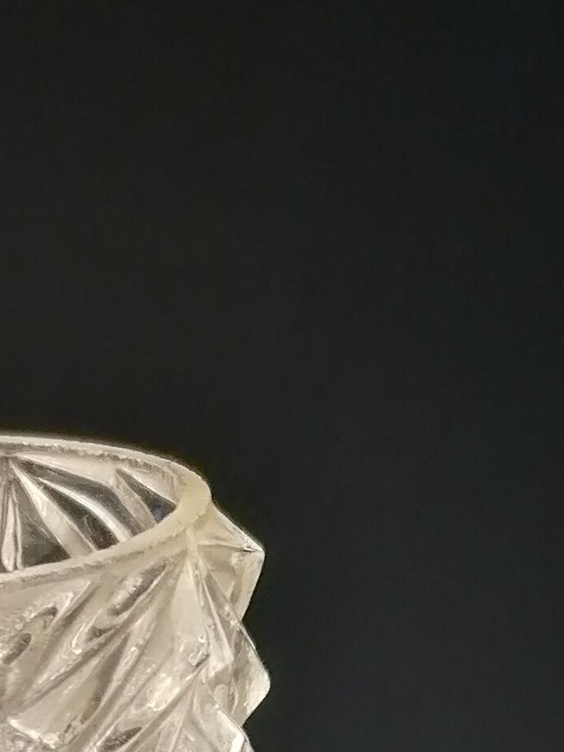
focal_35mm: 116
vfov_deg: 14.3
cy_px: 1489
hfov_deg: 12.6
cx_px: -40
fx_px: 2521
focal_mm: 4.75
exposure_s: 1/136
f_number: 1.8
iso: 50
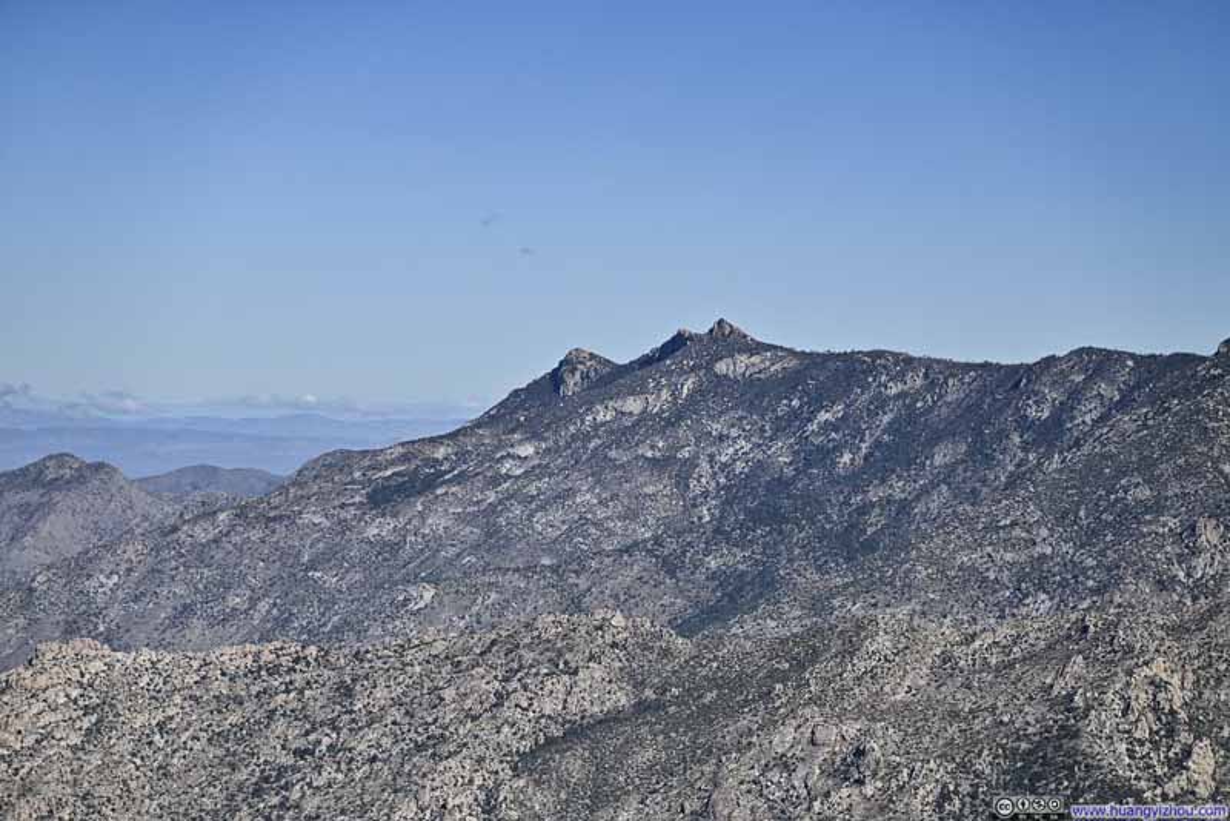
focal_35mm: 120
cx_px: 615
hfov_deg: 17.1
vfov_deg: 11.4
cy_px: 410
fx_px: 4101
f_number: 5
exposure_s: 1/2500
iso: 100
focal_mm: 120
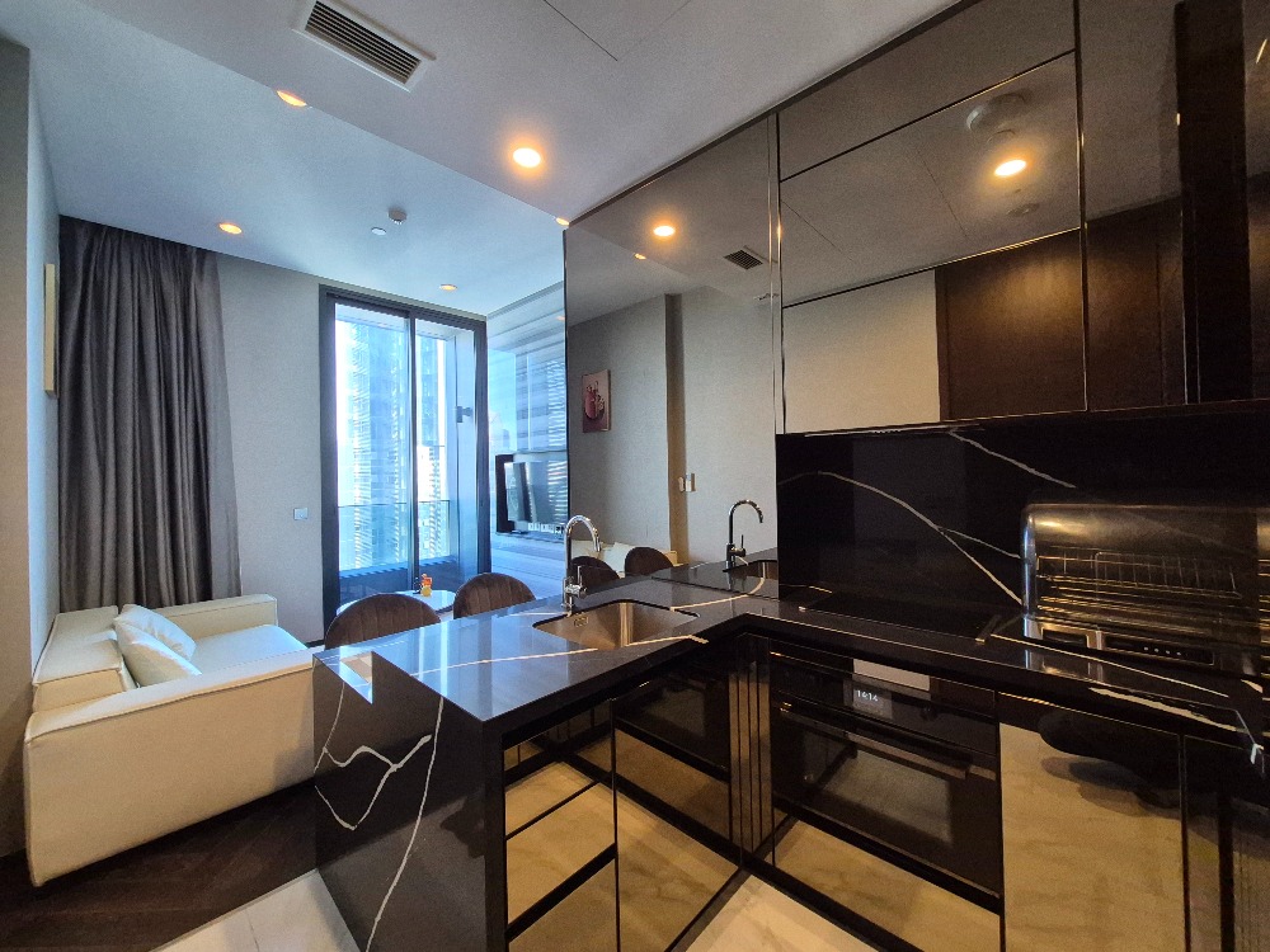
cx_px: 635
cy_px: 476
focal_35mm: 13
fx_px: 477
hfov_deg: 106.2
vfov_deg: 89.9
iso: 800
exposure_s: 1/50
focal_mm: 1.74
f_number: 2.2
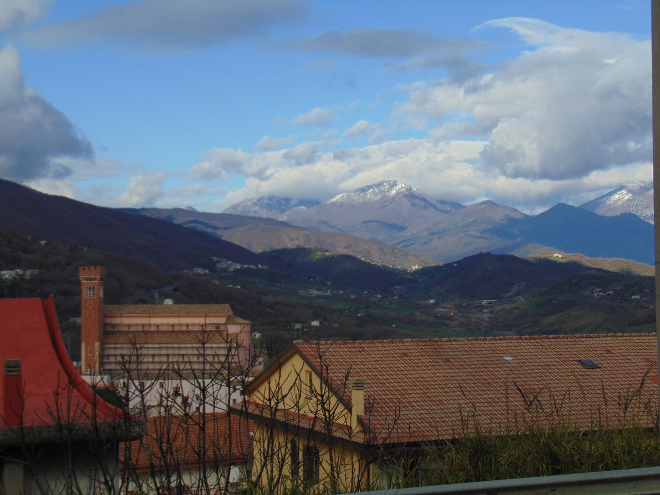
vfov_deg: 20.7
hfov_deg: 27.4
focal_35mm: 71
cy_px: 248
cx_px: 330
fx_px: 1354
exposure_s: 1/400
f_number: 3.7
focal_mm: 12.8
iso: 80
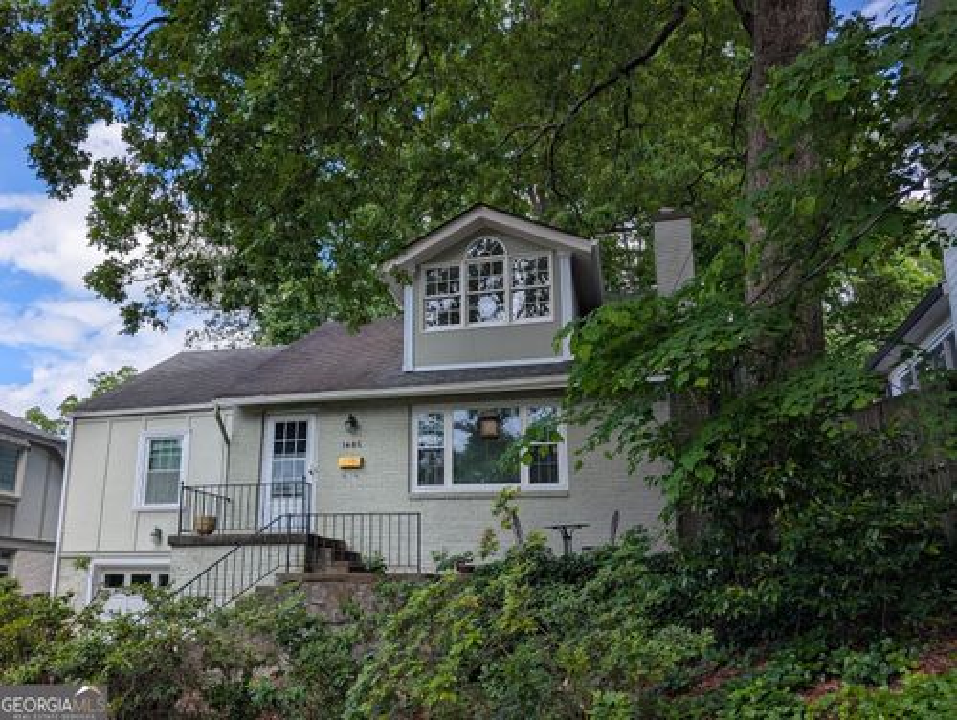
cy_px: 360
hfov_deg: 71.5
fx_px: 664
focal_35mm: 24
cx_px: 478
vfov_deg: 56.9
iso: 20
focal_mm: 6.9
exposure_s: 1/771
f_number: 1.68
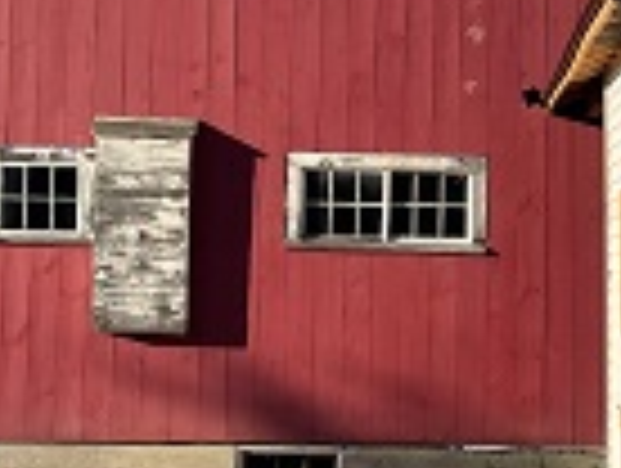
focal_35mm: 113
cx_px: 356
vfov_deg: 13.1
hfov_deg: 17.4
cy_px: 76
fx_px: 2031
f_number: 1.6
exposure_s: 1/2882
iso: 32
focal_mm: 4.2
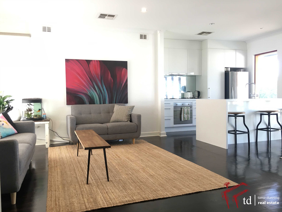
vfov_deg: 40.7
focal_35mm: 35
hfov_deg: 52.6
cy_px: 106
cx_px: 141
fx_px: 285
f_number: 2.4
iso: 50
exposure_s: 1/60
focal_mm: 4.28
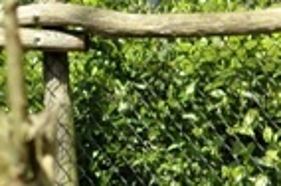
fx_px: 4245
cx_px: 505
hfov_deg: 3.8
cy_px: 233
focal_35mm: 545
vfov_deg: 2.5
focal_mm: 90
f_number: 5.6
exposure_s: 1/800
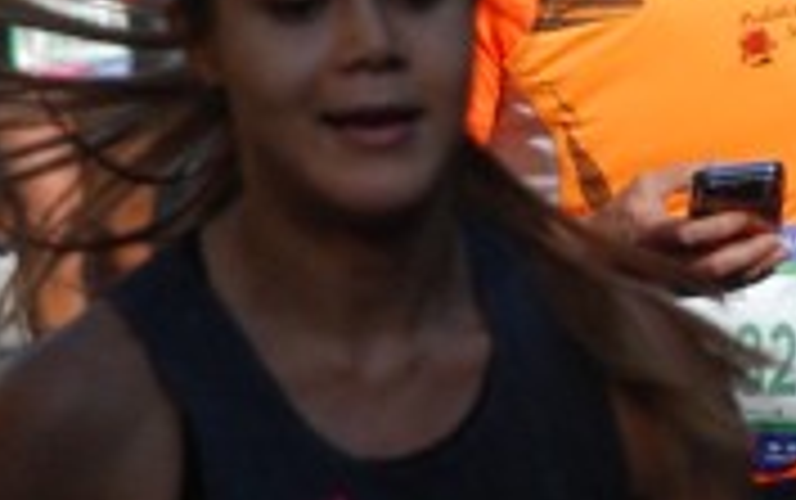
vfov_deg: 2.0
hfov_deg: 3.2
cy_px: 270
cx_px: 789
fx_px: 14087
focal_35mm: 649
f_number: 7.1
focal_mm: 125
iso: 1000
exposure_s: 1/2000
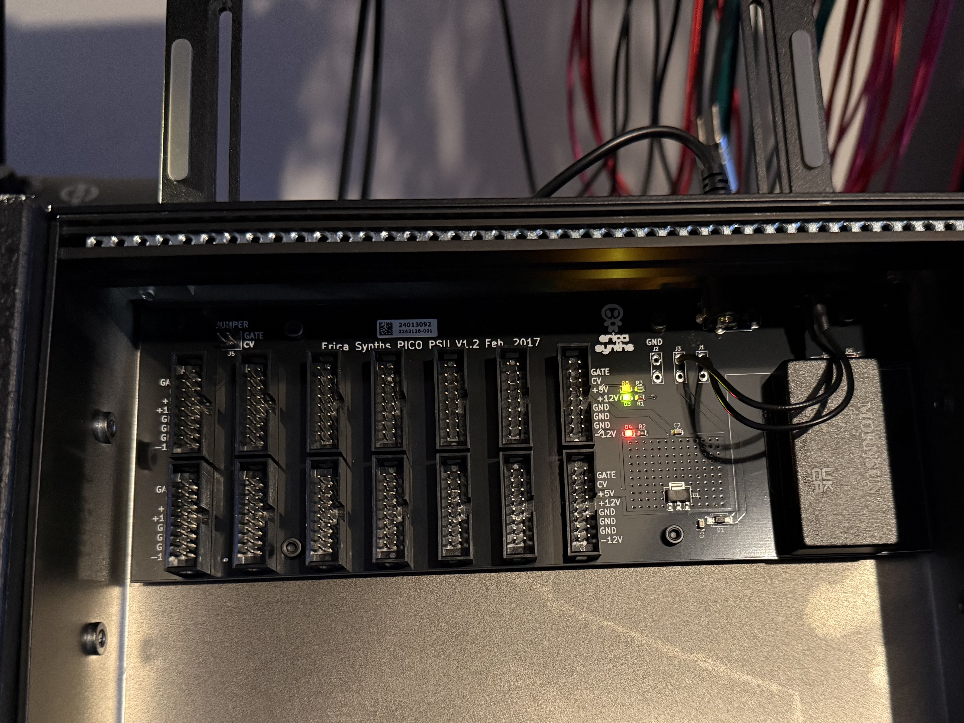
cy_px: 492
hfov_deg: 55.2
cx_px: 535
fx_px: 919
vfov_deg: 42.3
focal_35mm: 33
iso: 1000
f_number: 1.78
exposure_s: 1/40
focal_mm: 6.76
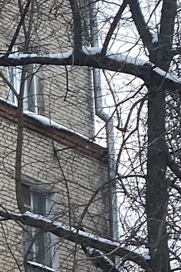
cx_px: -702
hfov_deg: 5.2
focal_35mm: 210
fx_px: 1584
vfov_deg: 9.8
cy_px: 234
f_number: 1.8
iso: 32
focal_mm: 4.25
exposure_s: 1/502
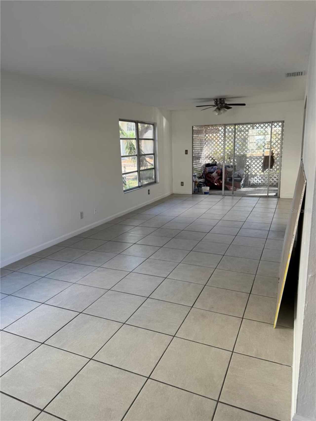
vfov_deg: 71.6
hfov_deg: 56.8
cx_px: 158
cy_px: 210
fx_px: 292
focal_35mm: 24
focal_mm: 6.76
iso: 64
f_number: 1.78
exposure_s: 1/143
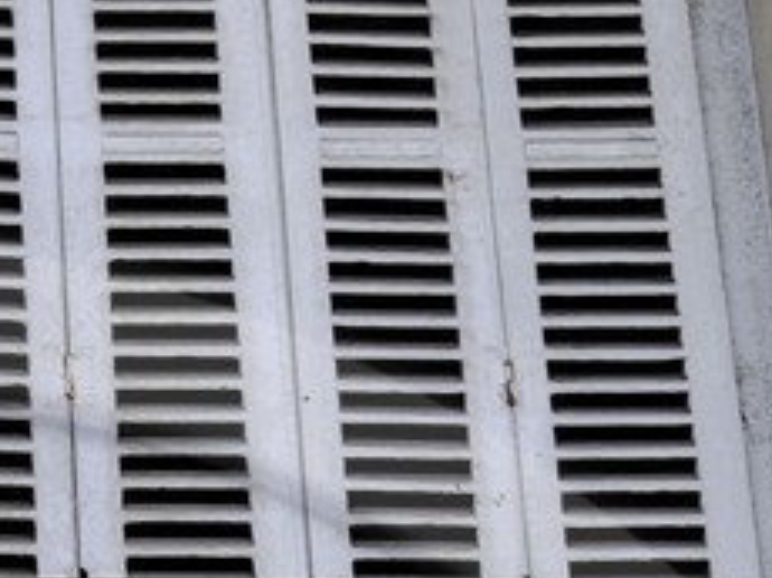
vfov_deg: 7.0
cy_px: 1630
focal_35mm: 194
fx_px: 4322
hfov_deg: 10.0
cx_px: -232
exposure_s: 1/160
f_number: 6.3
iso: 200
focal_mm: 29
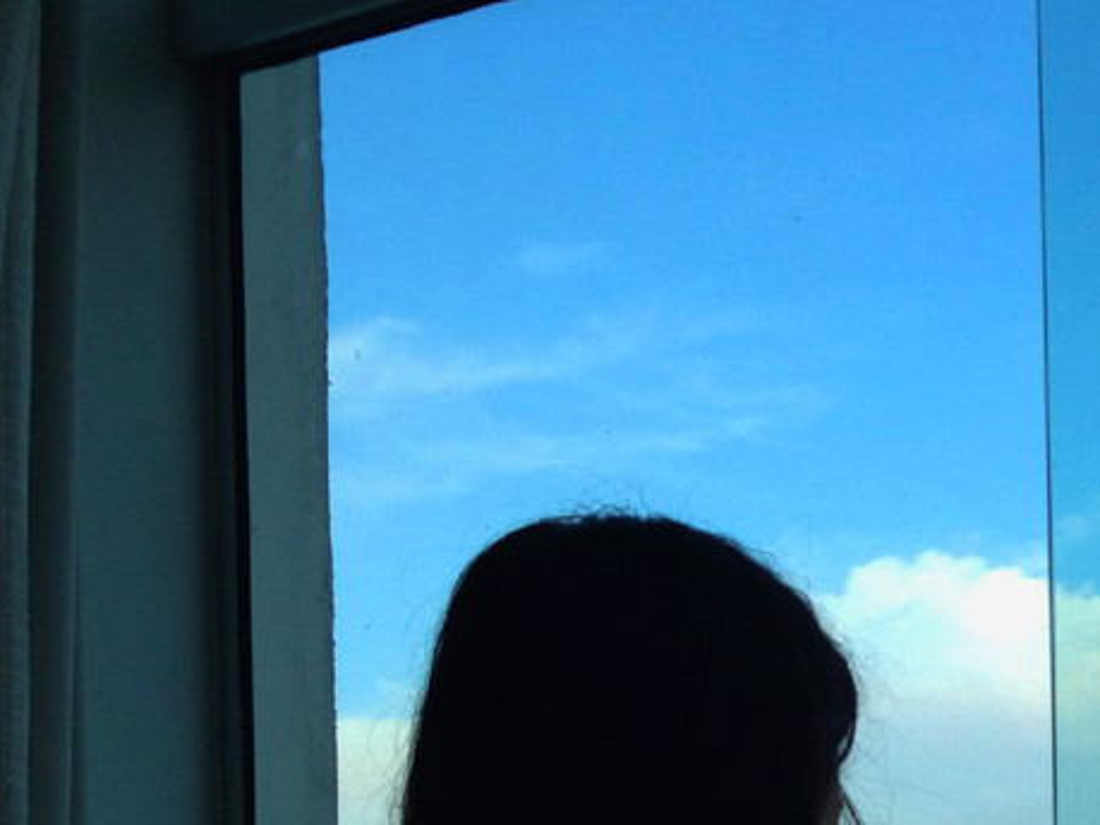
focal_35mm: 92
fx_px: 2923
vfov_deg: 15.3
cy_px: 1055
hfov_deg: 20.4
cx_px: 1172
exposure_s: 1/653
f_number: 2.4
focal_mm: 4.12
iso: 50
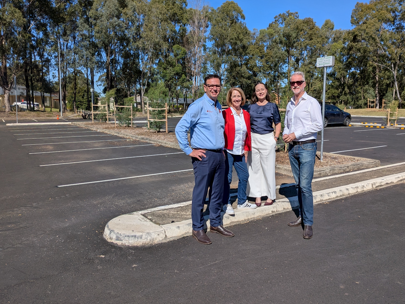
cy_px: 139
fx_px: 316
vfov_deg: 51.3
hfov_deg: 65.3
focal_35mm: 27
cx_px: 214
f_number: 1.7
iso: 29
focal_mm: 4.53
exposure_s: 1/3344
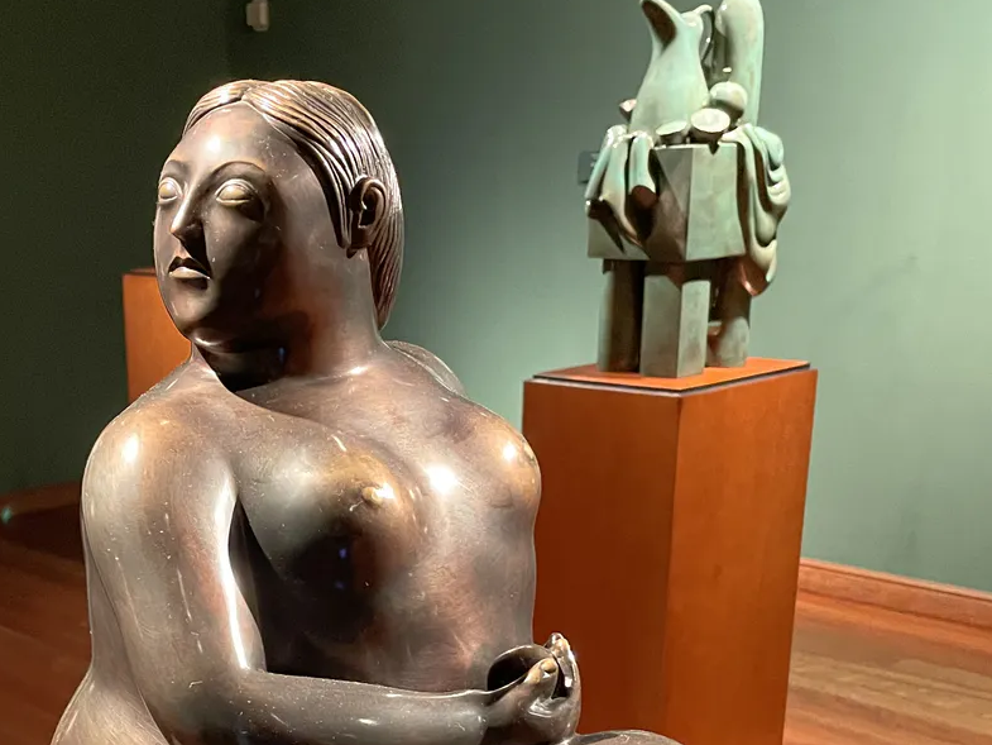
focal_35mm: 53
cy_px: 691
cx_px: 257
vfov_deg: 26.5
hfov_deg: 35.4
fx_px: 1519
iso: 500
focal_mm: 4.2
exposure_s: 1/30
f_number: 1.6
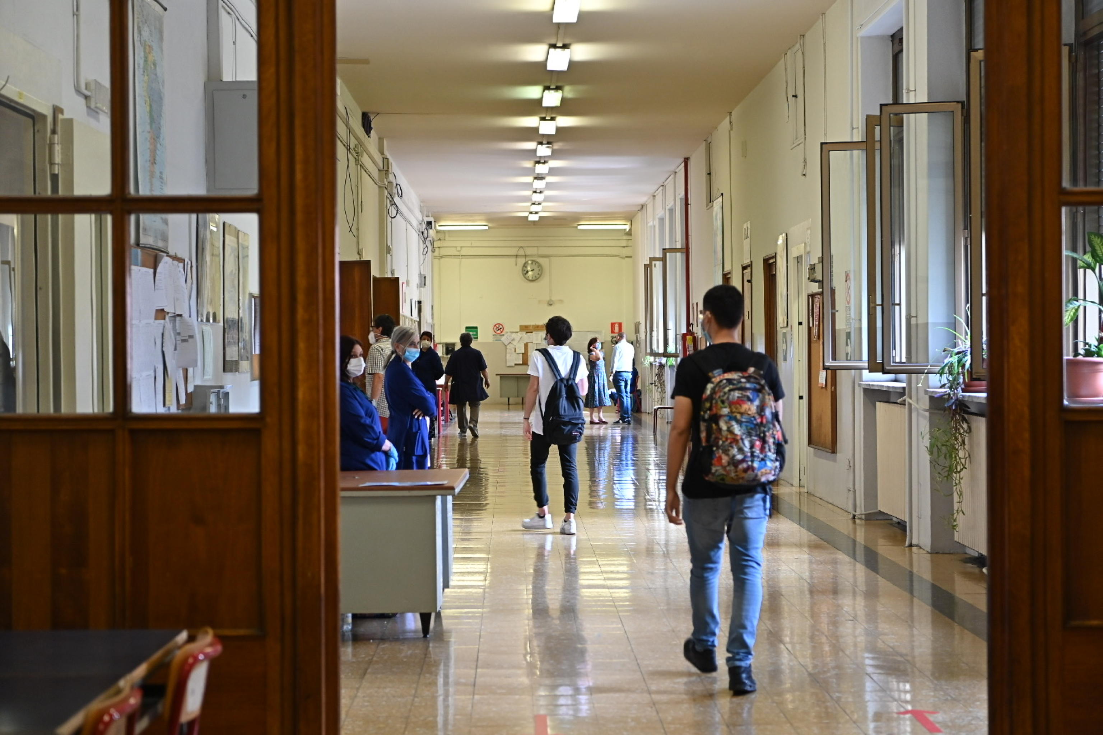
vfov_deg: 19.5
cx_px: 552
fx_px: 2145
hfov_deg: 28.8
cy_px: 368
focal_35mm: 70
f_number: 4
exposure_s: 1/60
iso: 1000
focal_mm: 70
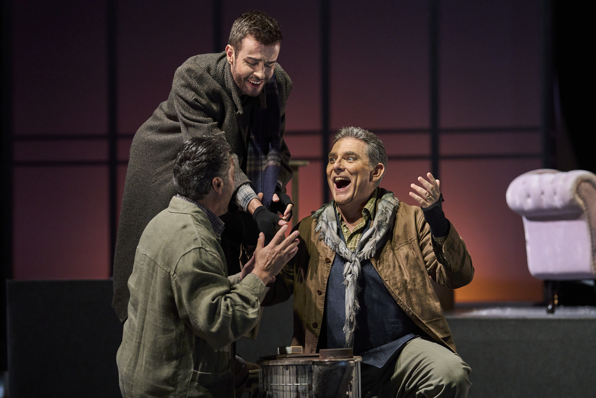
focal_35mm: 135
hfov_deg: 15.2
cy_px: 199
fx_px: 2235
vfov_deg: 10.2
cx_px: 298
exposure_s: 1/250
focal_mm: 135
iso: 3200
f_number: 3.2
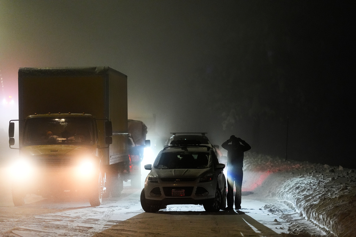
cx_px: 178
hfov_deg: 12.1
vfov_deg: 8.1
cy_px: 118
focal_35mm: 170
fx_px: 1681
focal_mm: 170
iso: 4000
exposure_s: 1/320
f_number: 2.8
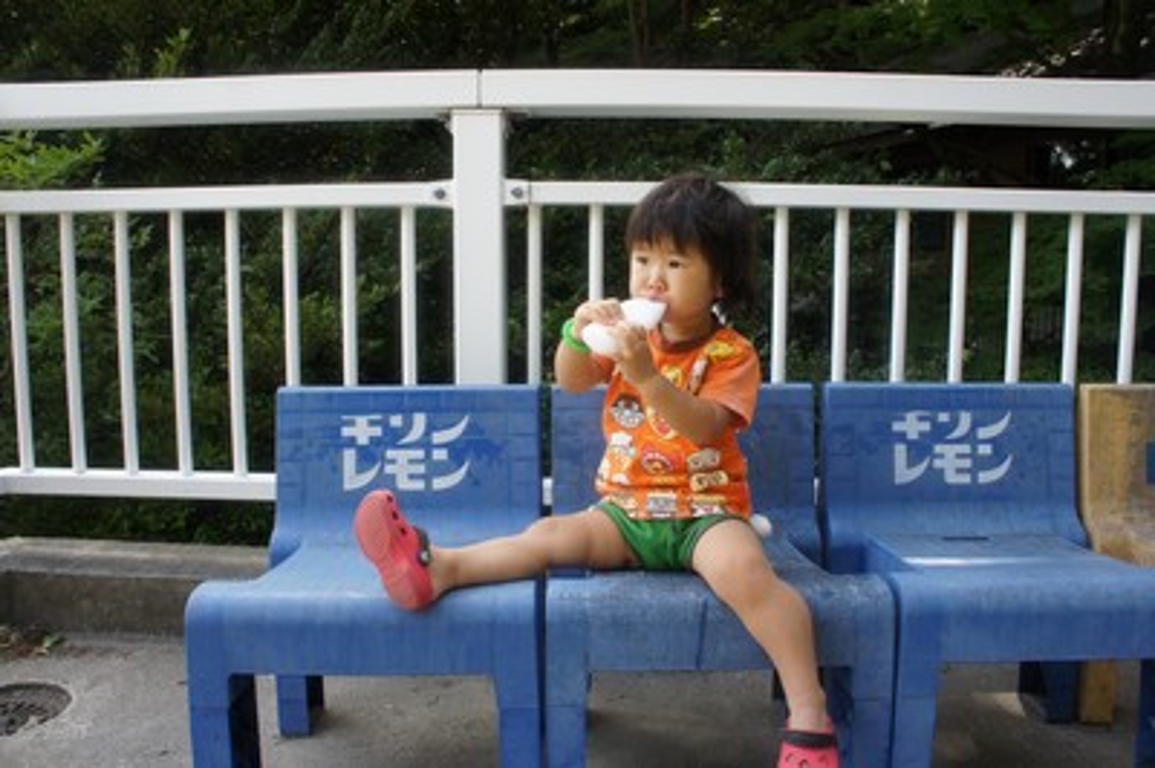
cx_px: 578
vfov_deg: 47.9
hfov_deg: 67.4
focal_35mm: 27
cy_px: 384
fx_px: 866
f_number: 5.6
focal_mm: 18
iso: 200
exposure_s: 1/80
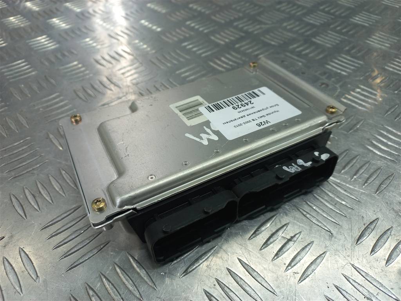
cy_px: 150
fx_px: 290
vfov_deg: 54.9
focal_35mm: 25
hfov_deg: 69.4
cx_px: 200
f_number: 1.8
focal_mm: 4.6
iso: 50
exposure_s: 1/50
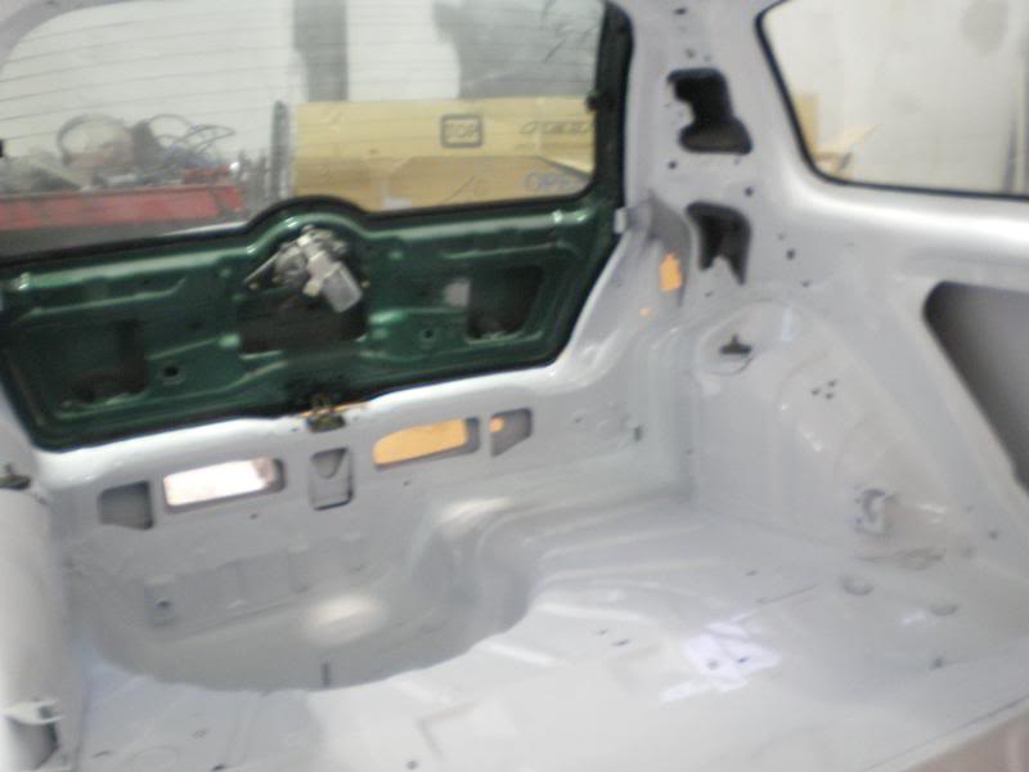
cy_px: 386
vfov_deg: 37.7
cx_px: 514
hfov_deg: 49.0
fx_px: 1130
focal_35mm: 38
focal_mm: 6.3
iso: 400
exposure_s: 1/5
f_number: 3.1
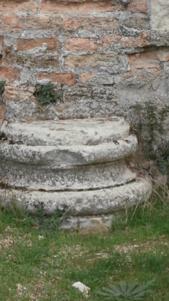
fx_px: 1745
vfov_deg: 9.8
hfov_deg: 5.5
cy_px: 150
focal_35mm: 219
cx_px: 63
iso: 200
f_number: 5.8
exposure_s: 1/125
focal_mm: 35.34
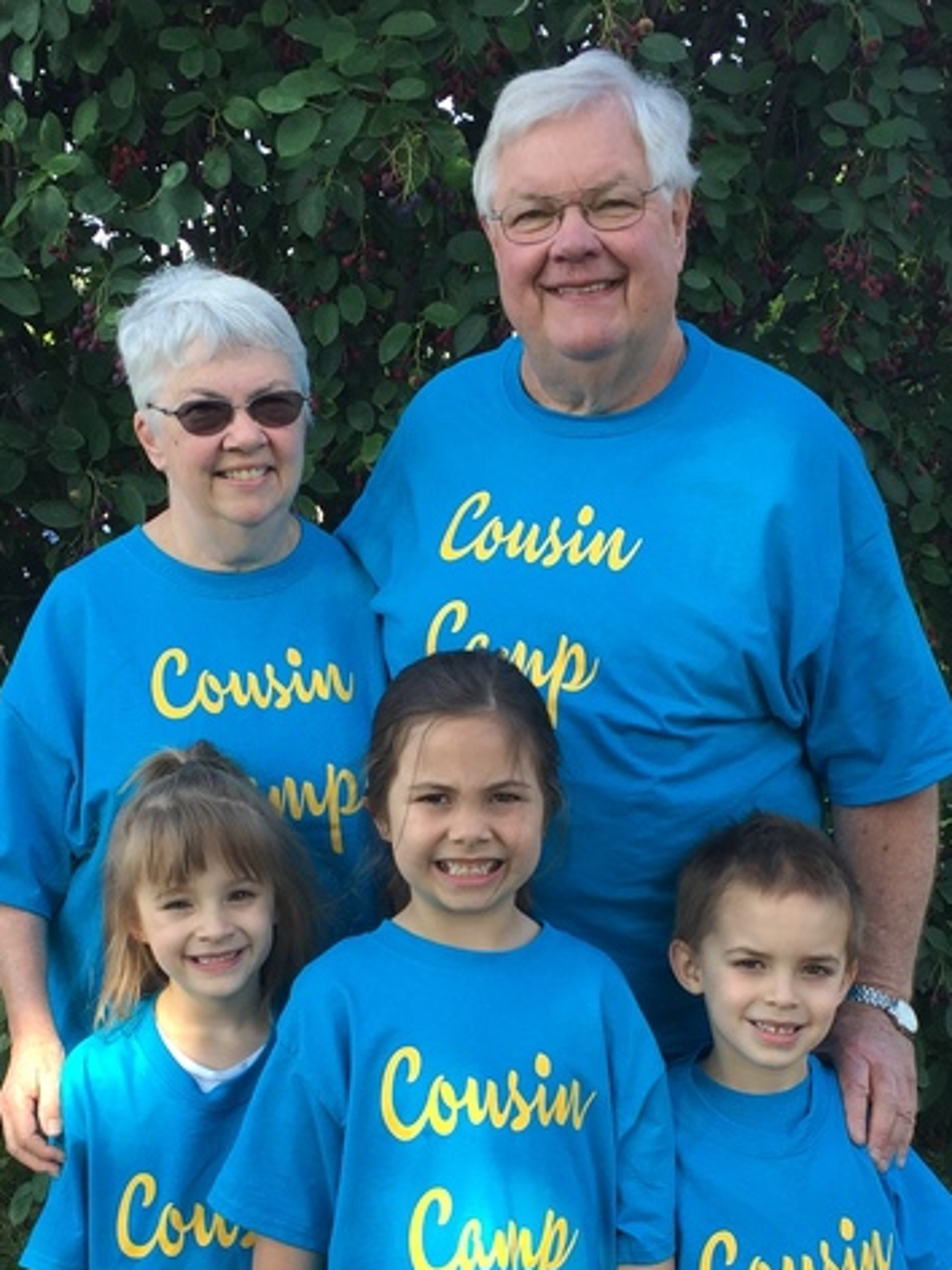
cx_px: 479
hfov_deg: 24.8
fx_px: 2163
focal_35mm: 59
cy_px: 918
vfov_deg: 32.2
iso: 32
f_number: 2.2
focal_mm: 4.15
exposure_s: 1/243
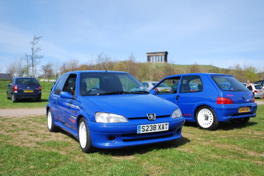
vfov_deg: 37.9
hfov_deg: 54.4
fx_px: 257
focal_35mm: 35
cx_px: 136
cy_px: 90
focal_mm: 22
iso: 400
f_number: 4.5
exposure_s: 1/2500
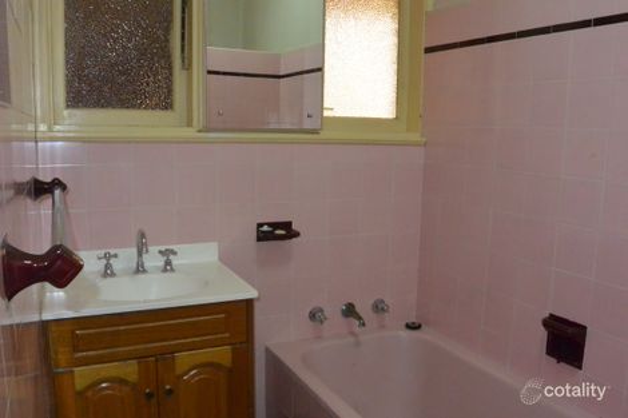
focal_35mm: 29
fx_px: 506
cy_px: 209
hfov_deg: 63.7
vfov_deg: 44.9
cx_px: 314
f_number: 8
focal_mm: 11
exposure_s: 1/60
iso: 2200
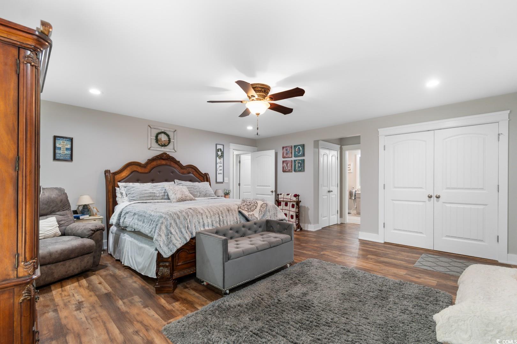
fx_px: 215
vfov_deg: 77.3
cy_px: 172
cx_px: 258
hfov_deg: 100.4
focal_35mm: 15
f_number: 4.5
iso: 100
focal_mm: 10
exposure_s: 1/2
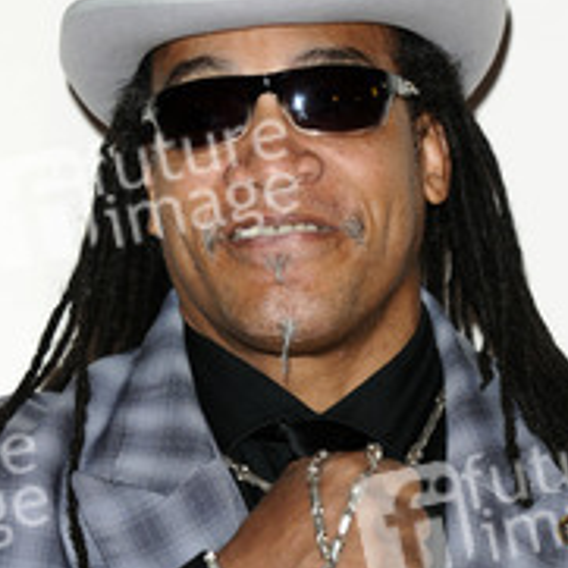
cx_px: 229
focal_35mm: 296
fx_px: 5494
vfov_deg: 5.9
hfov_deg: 5.9
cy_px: 351
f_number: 4
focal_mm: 105
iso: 320
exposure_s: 1/200
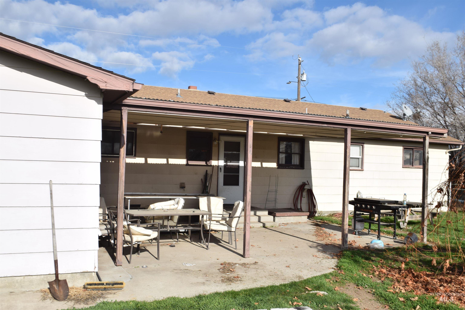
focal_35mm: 33
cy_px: 155
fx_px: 426
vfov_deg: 40.0
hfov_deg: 57.2
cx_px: 232
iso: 100
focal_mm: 22
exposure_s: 1/320
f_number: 9
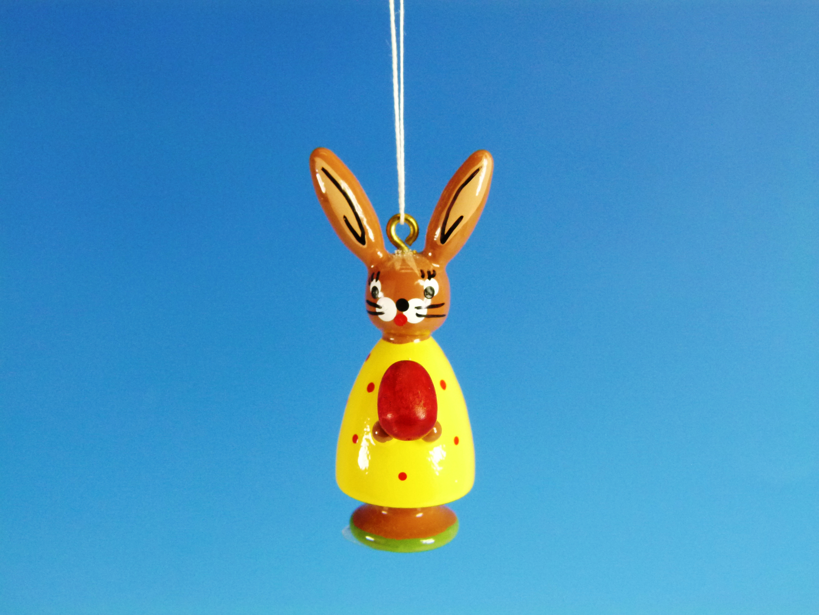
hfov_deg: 44.8
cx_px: 410
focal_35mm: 42
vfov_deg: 34.3
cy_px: 308
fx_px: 994
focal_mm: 7.6
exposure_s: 1/400
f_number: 3.6
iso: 400
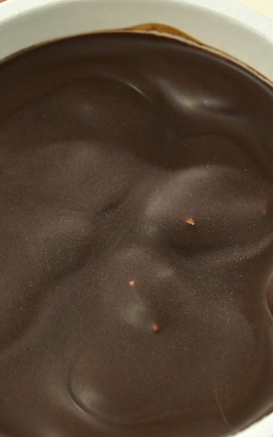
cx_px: 171
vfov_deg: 21.4
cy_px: 210
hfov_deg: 13.5
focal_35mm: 97
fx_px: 1155
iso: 8000
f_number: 9
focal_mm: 60
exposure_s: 1/100
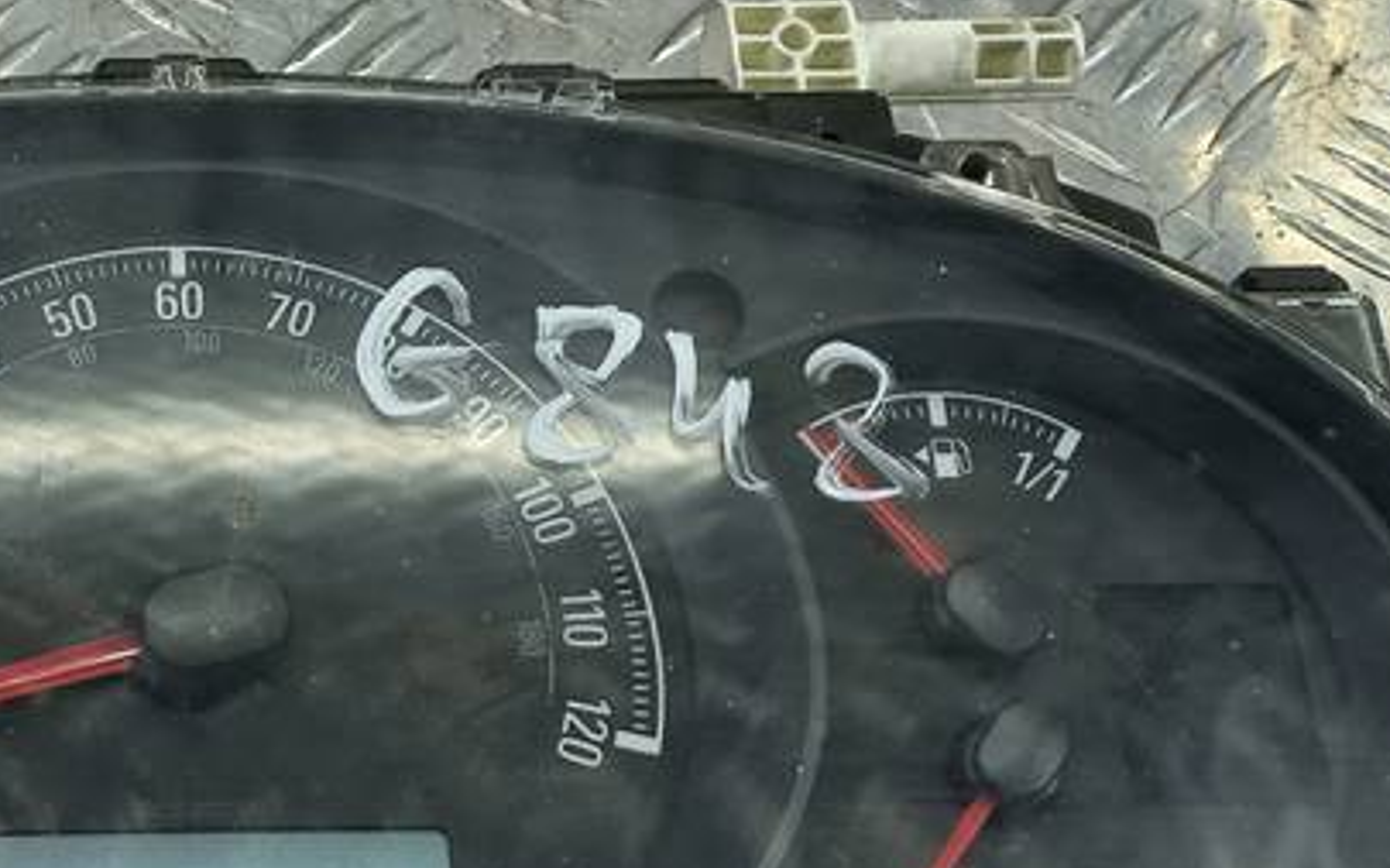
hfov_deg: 29.3
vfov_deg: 19.4
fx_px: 2538
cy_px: 473
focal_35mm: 67
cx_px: 124
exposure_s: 1/50
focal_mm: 4.6
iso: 50
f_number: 1.8
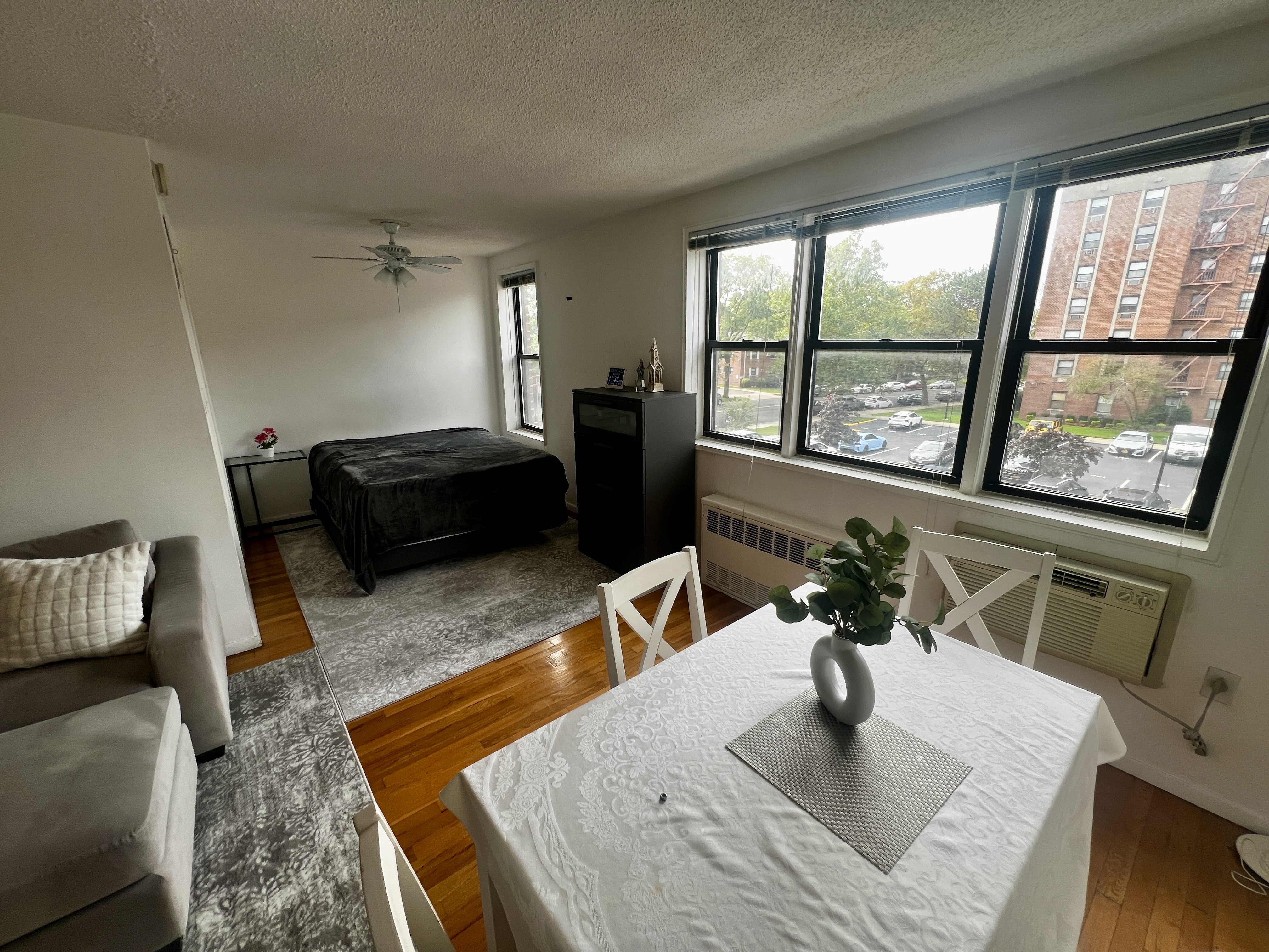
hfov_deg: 106.2
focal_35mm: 13
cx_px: 634
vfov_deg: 89.9
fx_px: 477
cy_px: 476
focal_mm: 1.57
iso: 50
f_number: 1.8
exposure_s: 1/120
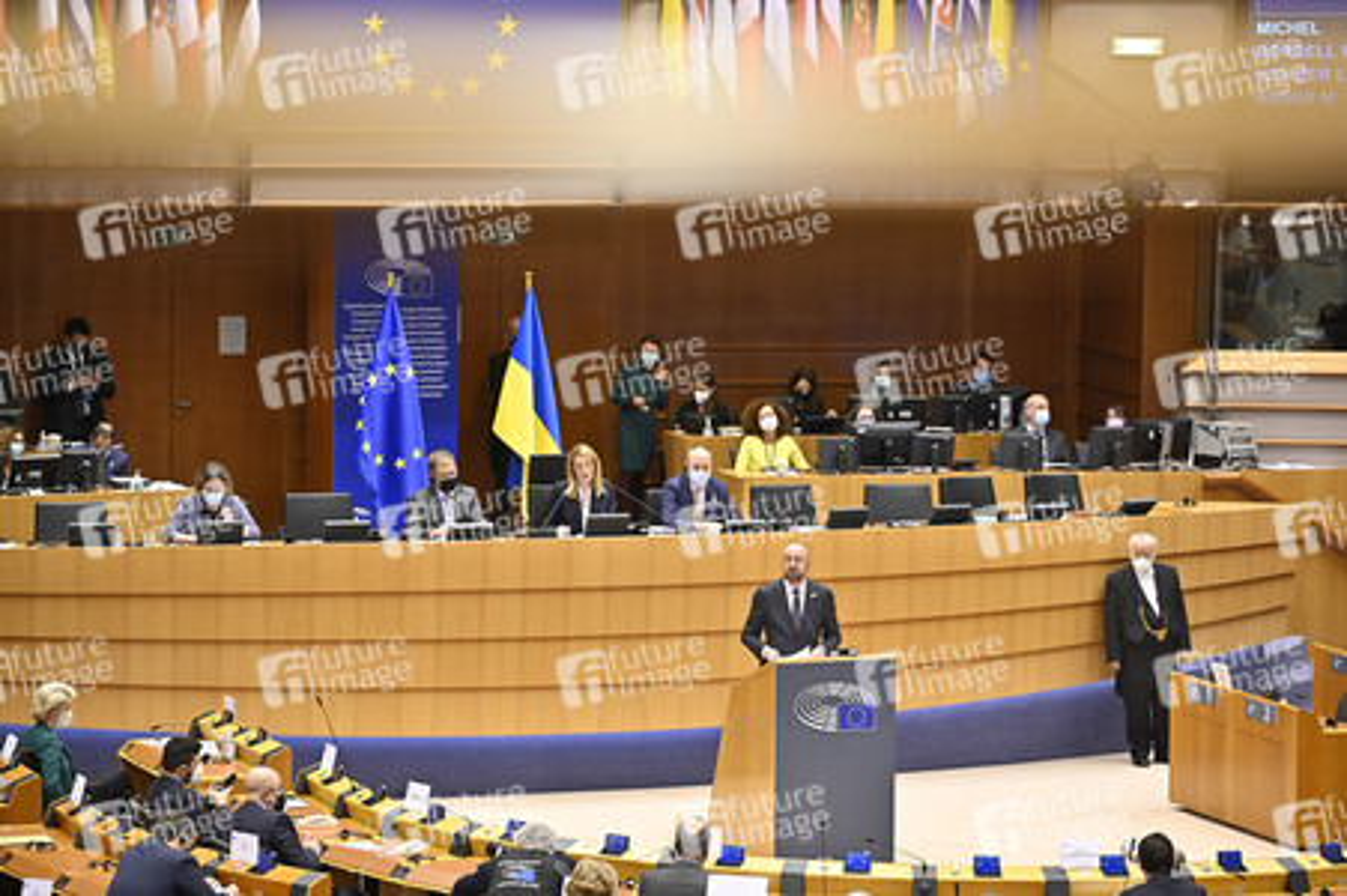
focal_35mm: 135
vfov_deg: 10.1
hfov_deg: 15.2
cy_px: 448
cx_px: 674
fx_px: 5047
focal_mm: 135
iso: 1000
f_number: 2.8
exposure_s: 1/250
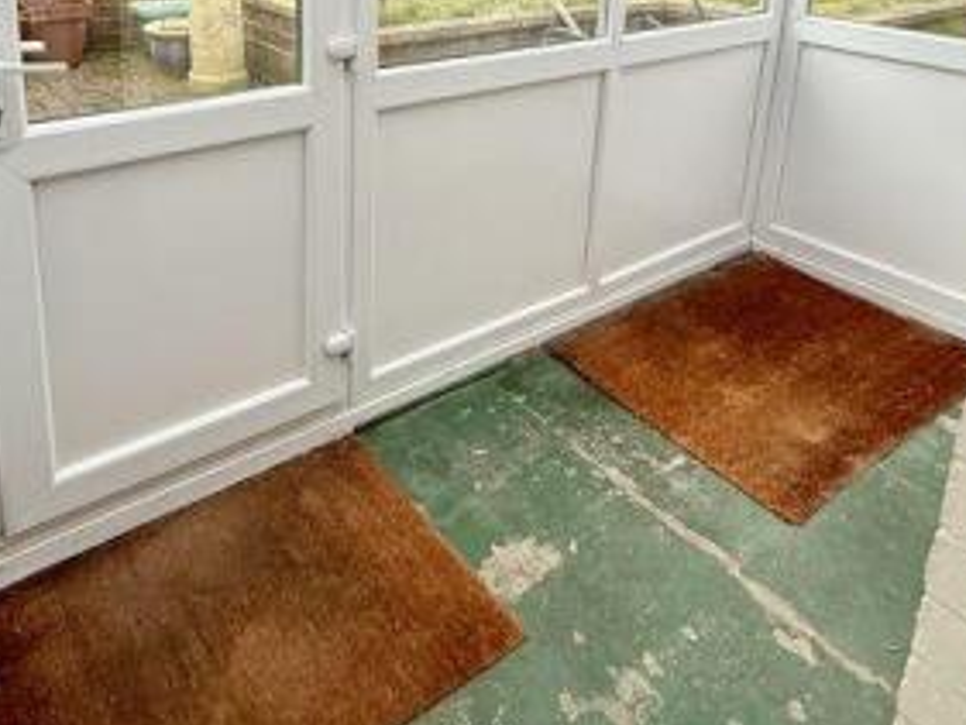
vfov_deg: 43.8
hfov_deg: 60.9
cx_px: 370
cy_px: 64
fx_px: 810
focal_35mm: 29
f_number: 2.2
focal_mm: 2.22
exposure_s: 1/99
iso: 64
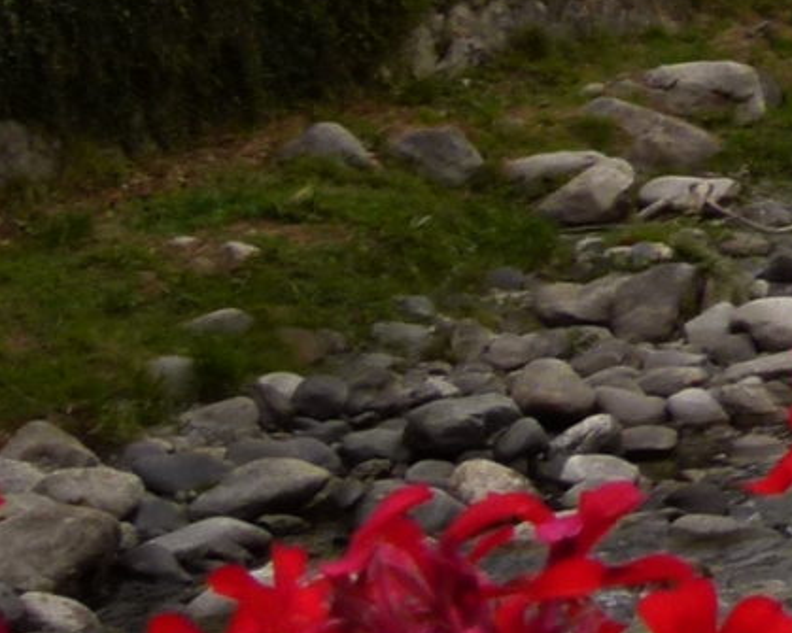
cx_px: 1992
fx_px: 3492
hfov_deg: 10.7
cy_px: -266
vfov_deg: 10.1
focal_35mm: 149
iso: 100
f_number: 4
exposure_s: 1/125
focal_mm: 4.5
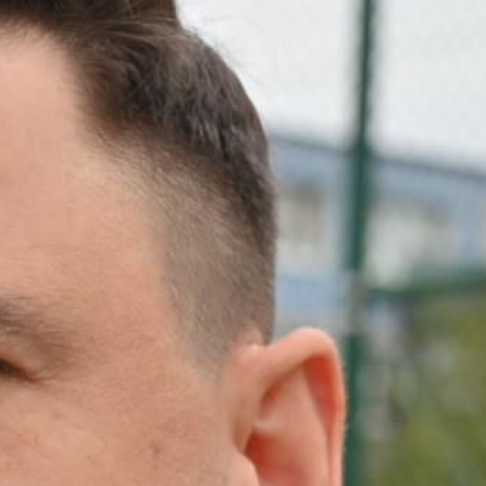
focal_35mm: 281
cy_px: 462
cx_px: -128
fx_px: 4463
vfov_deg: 6.2
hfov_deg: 6.2
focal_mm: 70
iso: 100
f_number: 9
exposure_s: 1/100
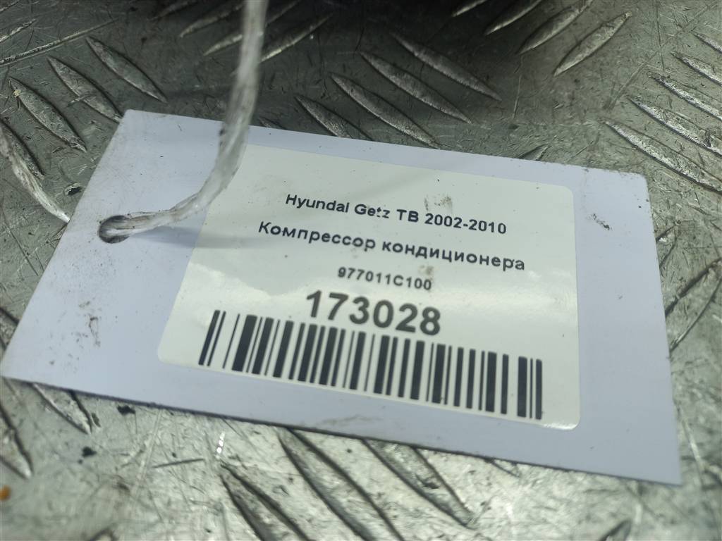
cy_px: 270
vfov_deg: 54.9
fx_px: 521
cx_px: 361
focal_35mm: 25
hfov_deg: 69.4
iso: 50
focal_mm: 4.6
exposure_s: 1/50
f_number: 1.8
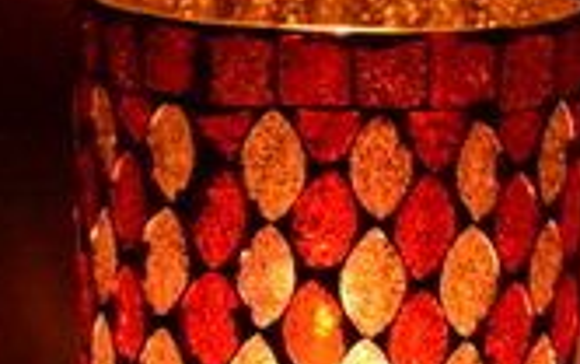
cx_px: 367
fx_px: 3835
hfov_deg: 8.6
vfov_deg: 5.4
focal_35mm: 242
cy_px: 280
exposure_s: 1/8
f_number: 5.6
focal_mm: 55
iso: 3200
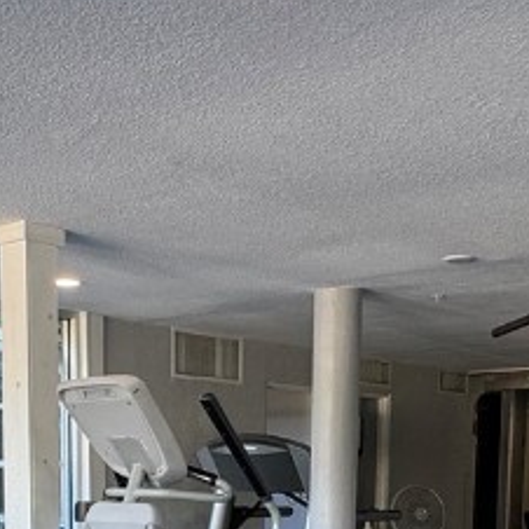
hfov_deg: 30.3
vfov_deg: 27.9
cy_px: 578
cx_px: 171
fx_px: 968
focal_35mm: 56
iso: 125
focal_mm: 2.22
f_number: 2.2
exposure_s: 1/120
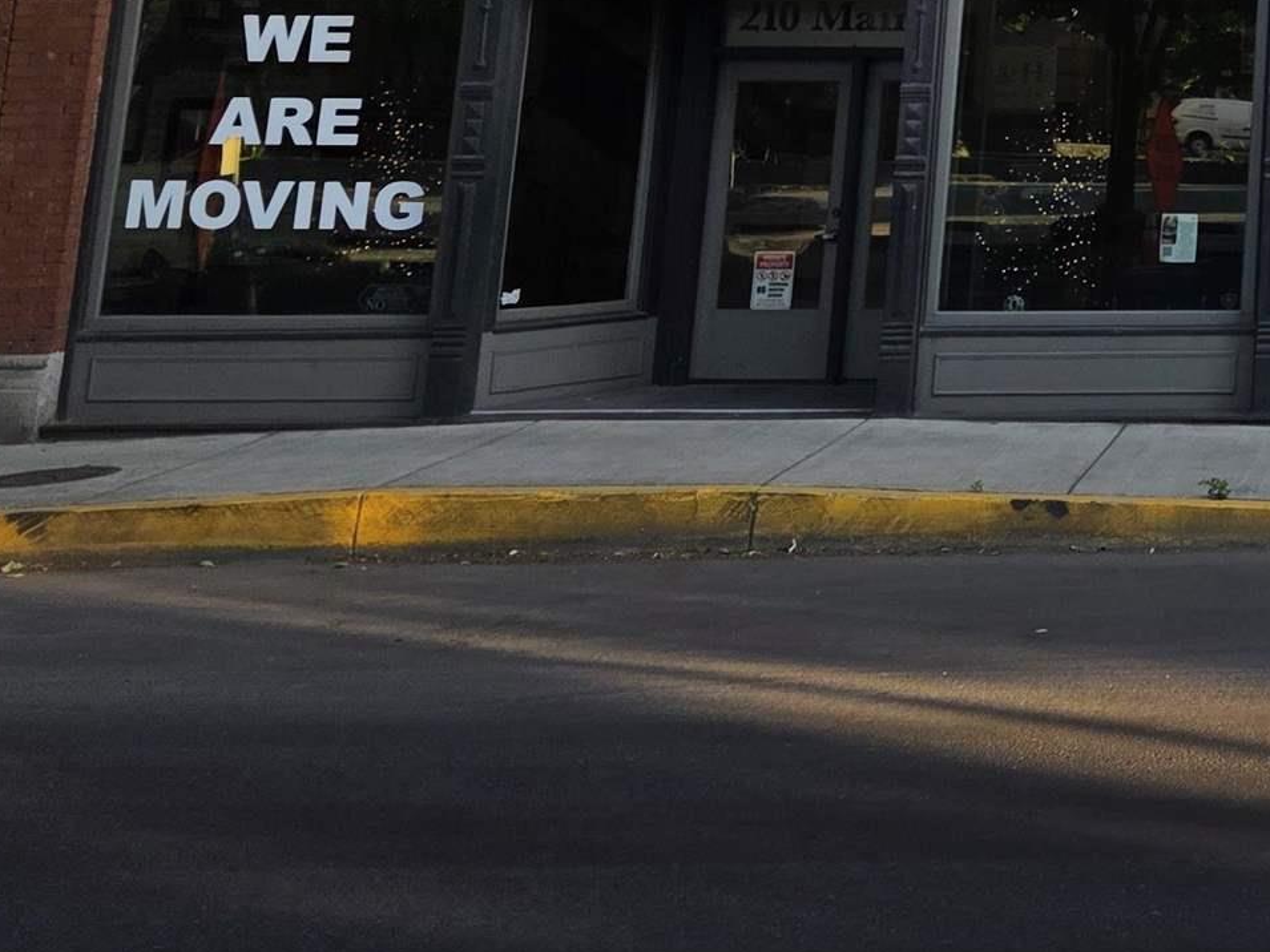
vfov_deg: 17.5
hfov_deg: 22.7
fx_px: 2715
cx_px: 1771
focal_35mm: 74
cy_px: -541
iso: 50
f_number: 1.7
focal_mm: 6.3
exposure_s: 1/359
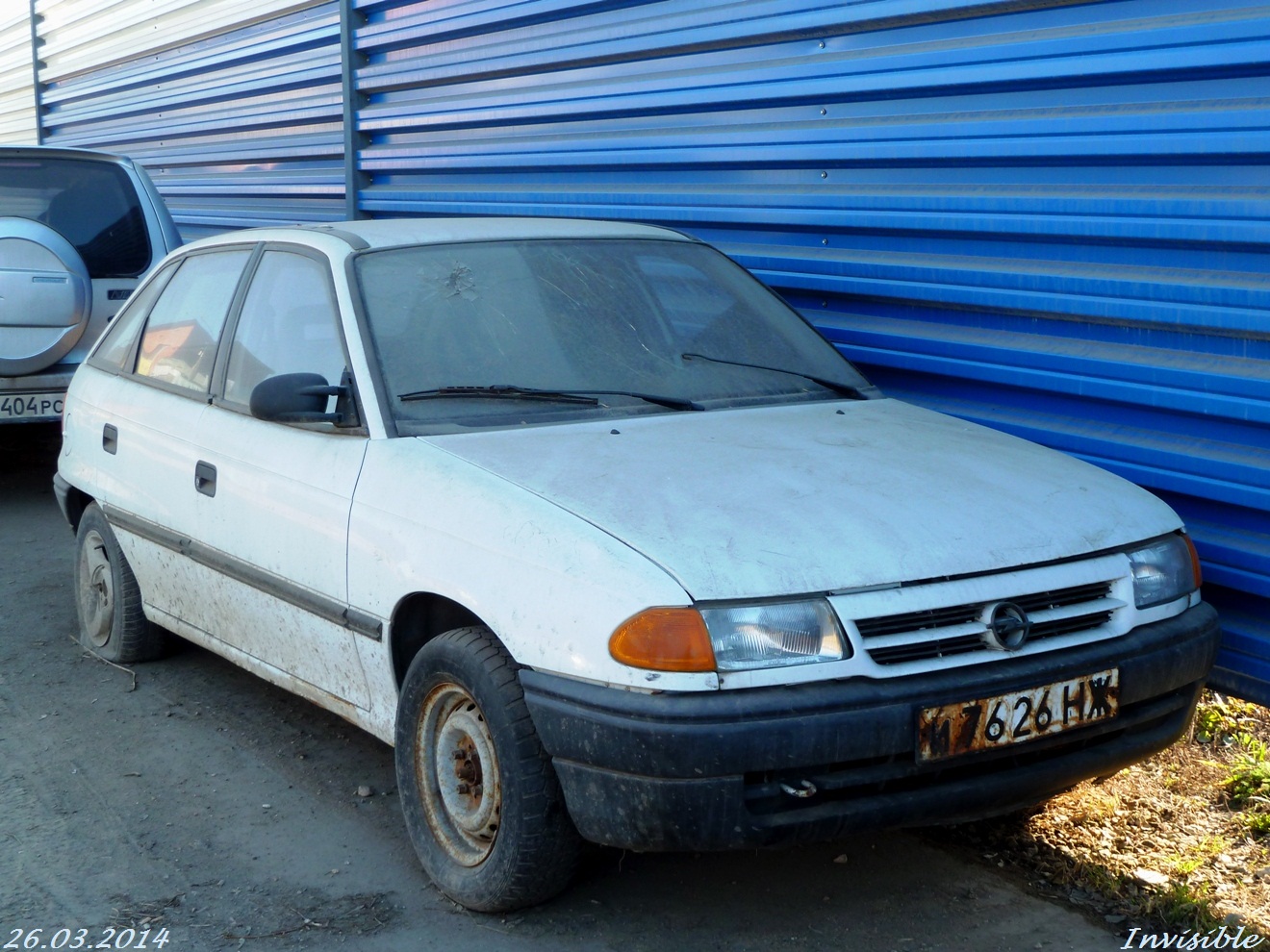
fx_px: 1908
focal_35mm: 52
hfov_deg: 36.8
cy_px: 476
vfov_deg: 28.0
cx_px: 635
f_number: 3.8
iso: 80
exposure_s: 1/80
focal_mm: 8.5
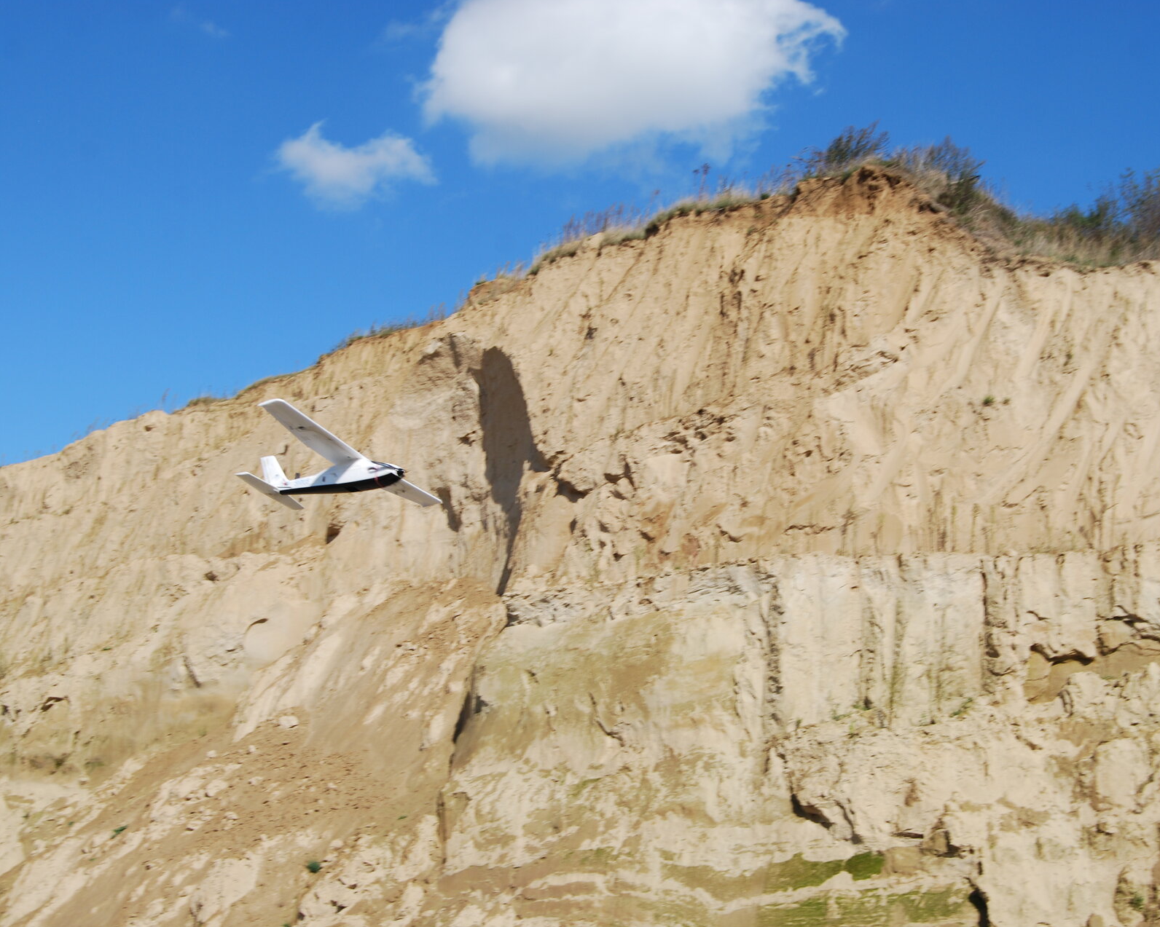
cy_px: 466
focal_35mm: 51
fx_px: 1751
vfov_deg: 29.7
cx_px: 640
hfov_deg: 36.6
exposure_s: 1/250
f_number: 8
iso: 100
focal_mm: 30
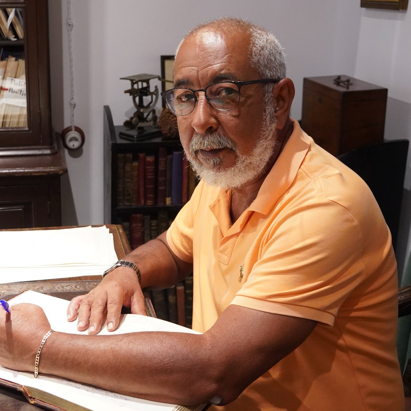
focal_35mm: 50
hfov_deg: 33.5
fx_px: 672
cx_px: 116
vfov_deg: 34.0
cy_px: 206
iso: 5000
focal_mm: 26
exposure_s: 1/60
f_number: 5
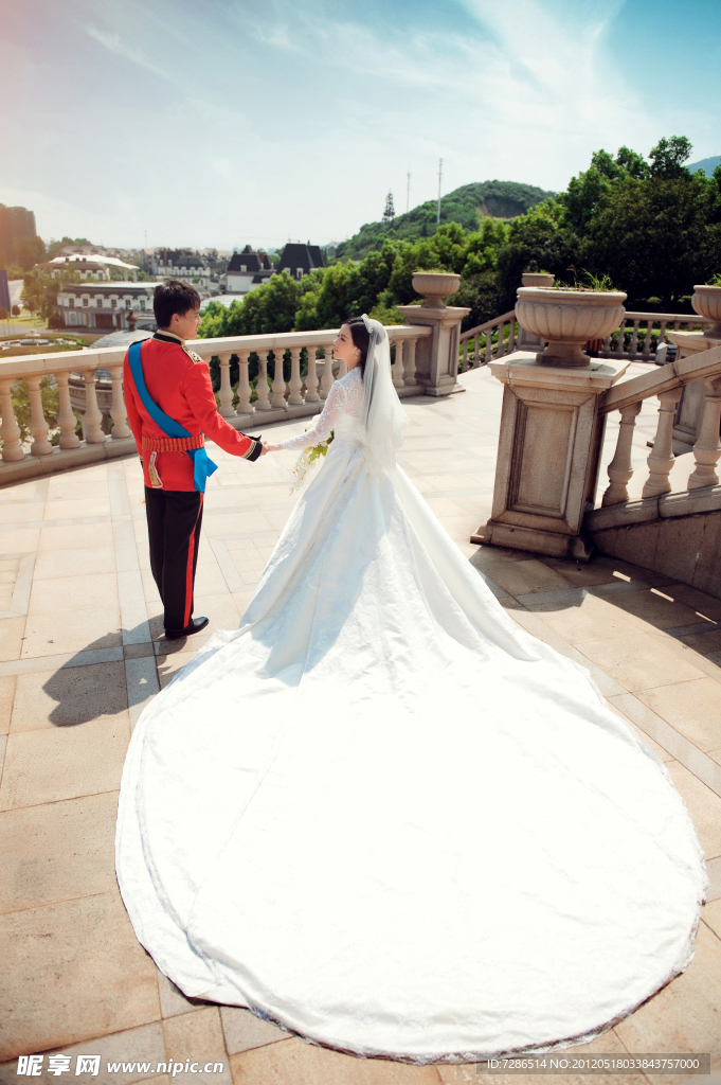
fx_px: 722
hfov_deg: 53.1
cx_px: 360
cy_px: 542
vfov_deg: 73.8
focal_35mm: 24
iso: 250
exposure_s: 1/3200
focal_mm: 24
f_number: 3.5
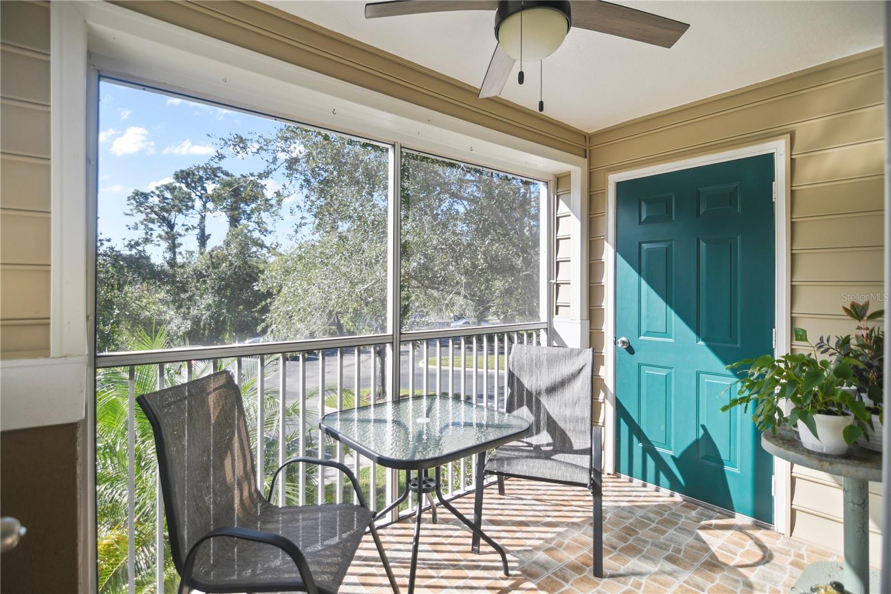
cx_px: 446
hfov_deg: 96.7
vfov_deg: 73.7
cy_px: 297
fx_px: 396
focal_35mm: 16
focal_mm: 11
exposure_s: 1/160
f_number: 2.8
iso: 100
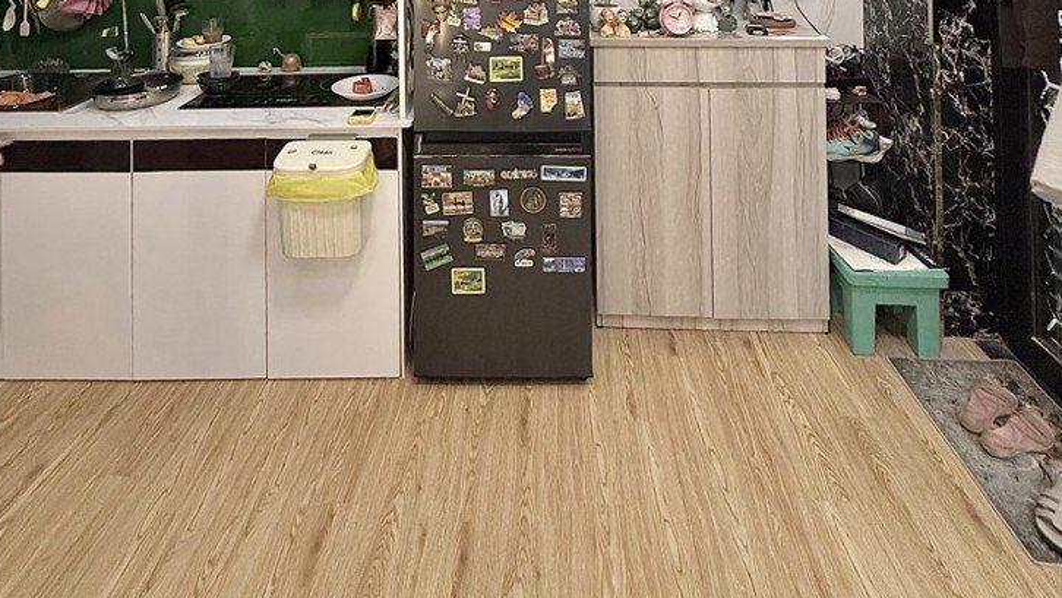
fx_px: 592
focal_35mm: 21
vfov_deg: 40.5
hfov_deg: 83.8
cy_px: -94
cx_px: 516
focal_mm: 2.22
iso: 320
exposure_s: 1/100
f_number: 2.2
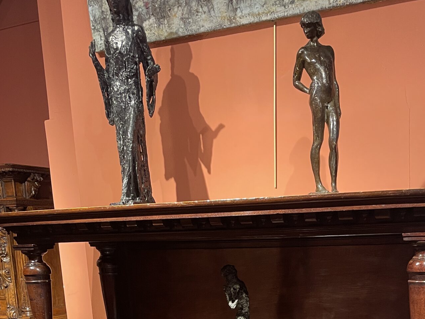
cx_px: 274
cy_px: 403
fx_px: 638
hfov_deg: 36.5
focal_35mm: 52
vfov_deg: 24.7
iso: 200
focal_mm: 4.2
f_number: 1.6
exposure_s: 1/50
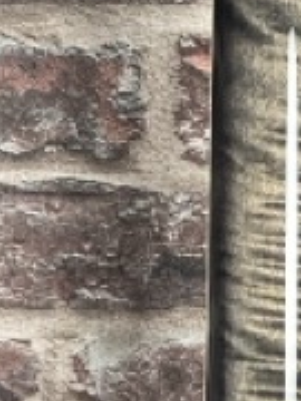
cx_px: 297
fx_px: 2145
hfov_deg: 8.0
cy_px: 392
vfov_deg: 10.6
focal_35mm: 185
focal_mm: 5.1
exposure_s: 1/121
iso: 100
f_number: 1.6
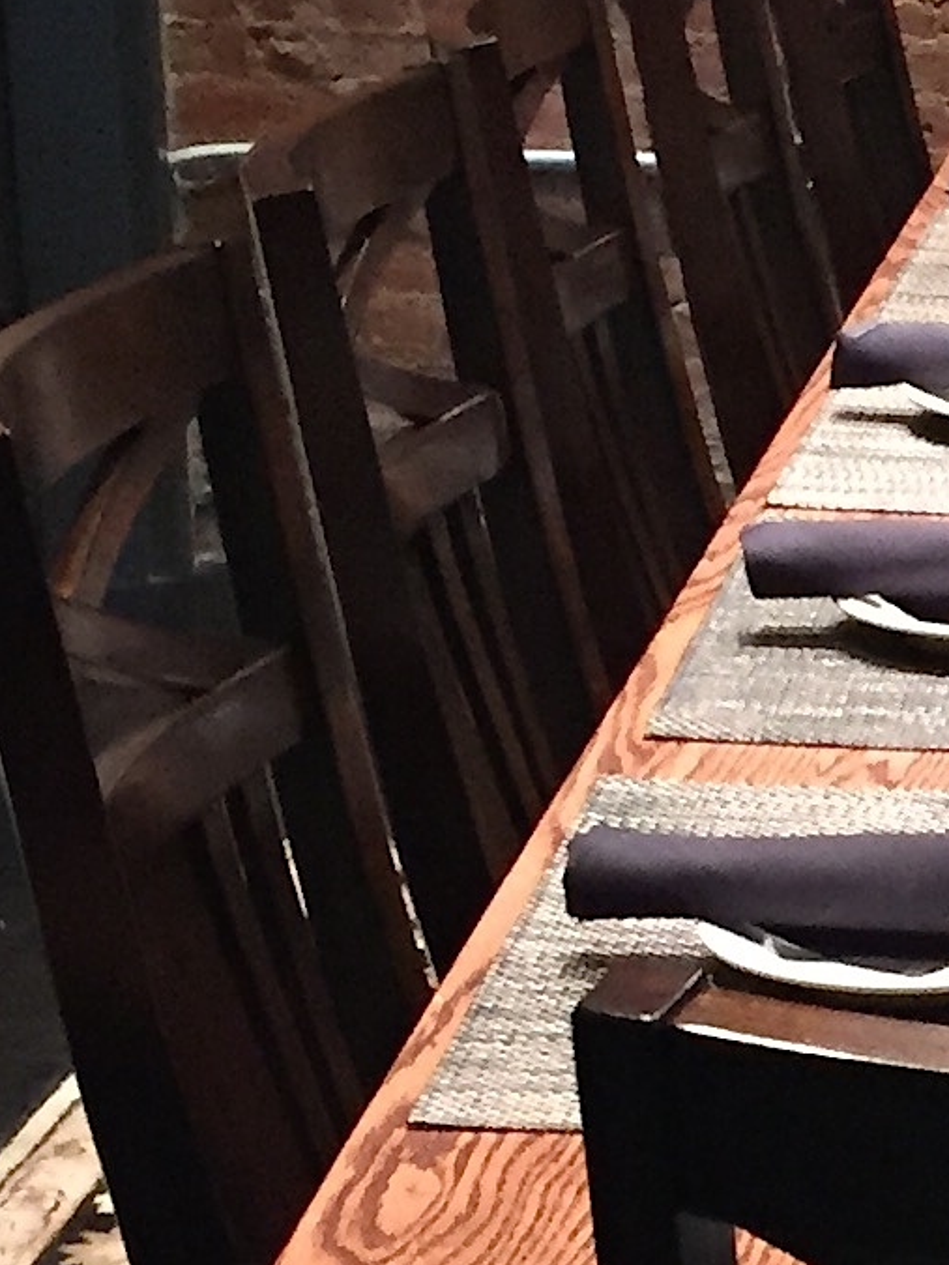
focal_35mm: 140
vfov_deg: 14.1
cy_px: 756
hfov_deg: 10.2
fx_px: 5117
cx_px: 1449
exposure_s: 1/17
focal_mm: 4.15
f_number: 2.2
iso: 250
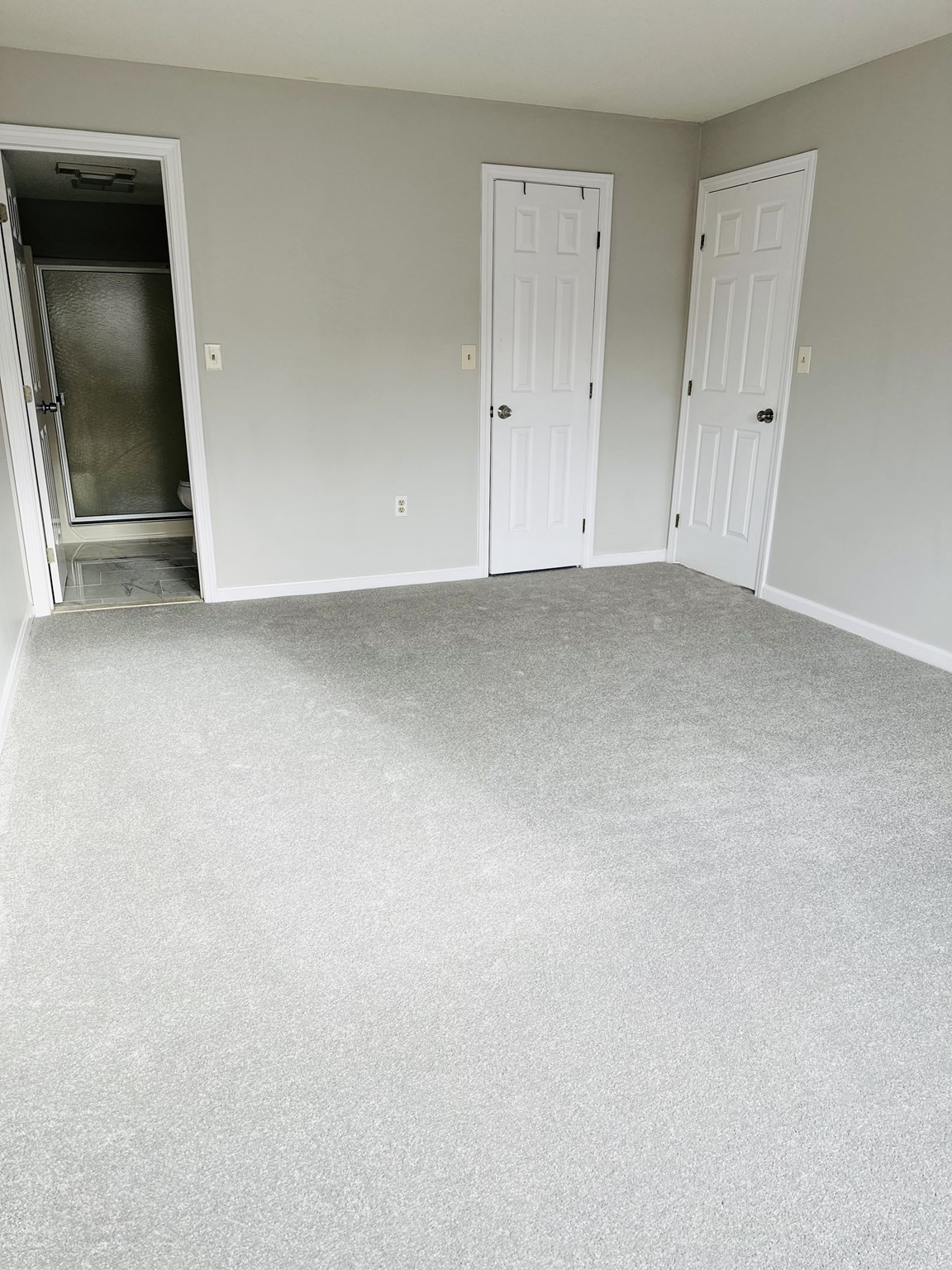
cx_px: 476
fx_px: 880
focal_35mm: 24
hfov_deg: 56.8
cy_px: 635
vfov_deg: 71.6
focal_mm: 6.86
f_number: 1.78
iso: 80
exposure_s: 1/121
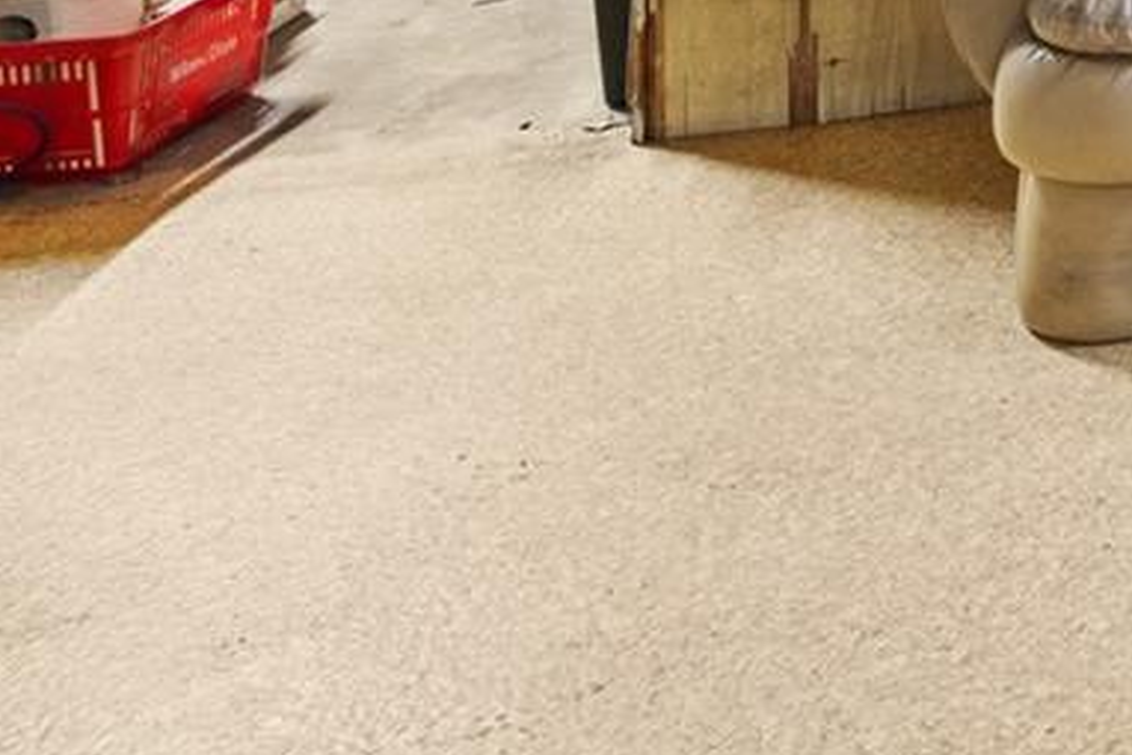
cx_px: 2083
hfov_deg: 20.4
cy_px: -728
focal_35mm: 67
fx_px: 2107
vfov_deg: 16.1
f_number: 8
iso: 250
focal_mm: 16
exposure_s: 4
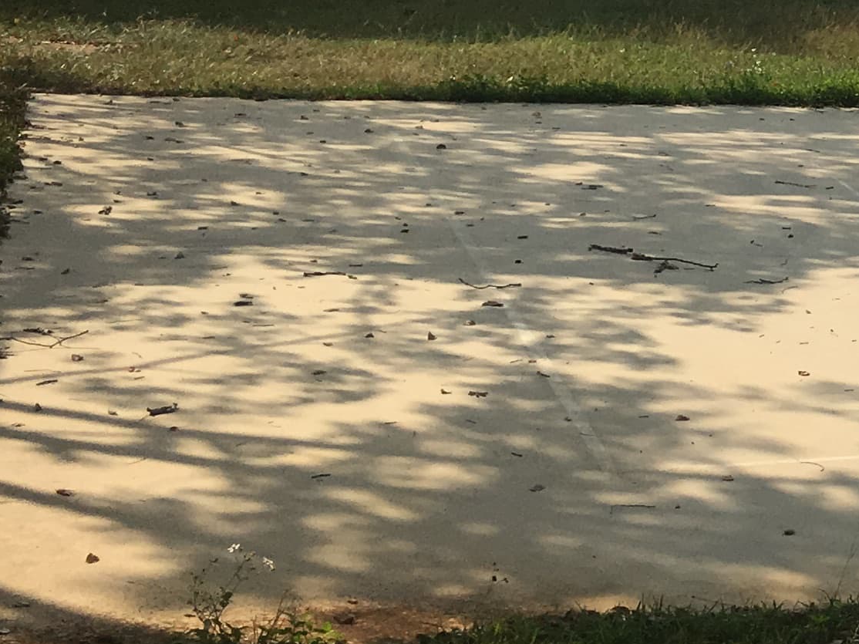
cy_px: 43
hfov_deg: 16.0
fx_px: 2605
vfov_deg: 13.9
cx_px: 1529
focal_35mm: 105
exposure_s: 1/2481
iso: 25
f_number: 2.2
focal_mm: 4.15
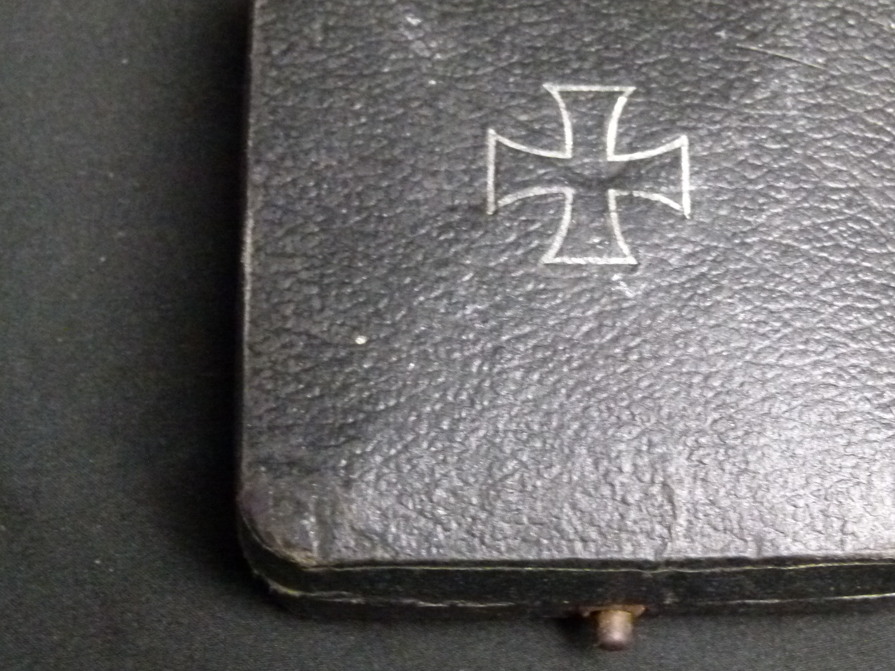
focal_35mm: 90
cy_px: 338
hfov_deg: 21.7
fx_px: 2327
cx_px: 583
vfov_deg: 16.4
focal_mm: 11.3
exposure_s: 1/25
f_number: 3.3
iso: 800
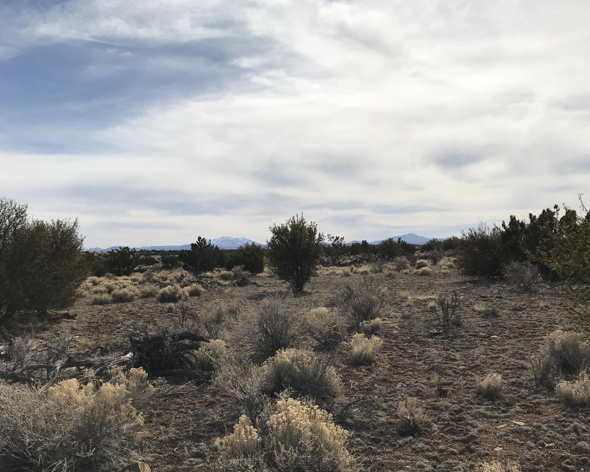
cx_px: 299
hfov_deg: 54.2
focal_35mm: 33
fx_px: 576
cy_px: 251
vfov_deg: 44.5
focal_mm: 3.99
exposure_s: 1/9615
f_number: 1.8
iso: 25
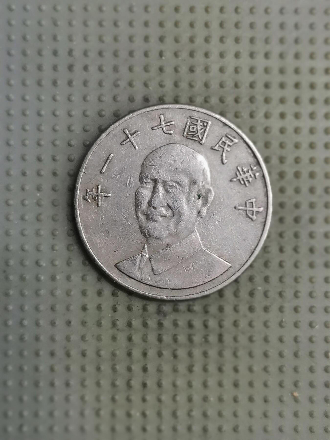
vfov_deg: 36.8
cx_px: 165
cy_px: 220
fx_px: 661
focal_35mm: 52
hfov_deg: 28.0
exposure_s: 1/30
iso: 320
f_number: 2.4
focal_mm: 4.75
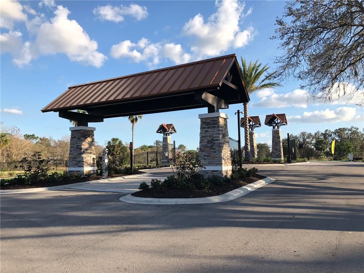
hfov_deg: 63.4
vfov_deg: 49.7
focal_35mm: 28
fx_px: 294
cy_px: 136
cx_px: 182
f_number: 1.8
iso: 20
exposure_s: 1/979
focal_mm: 3.99
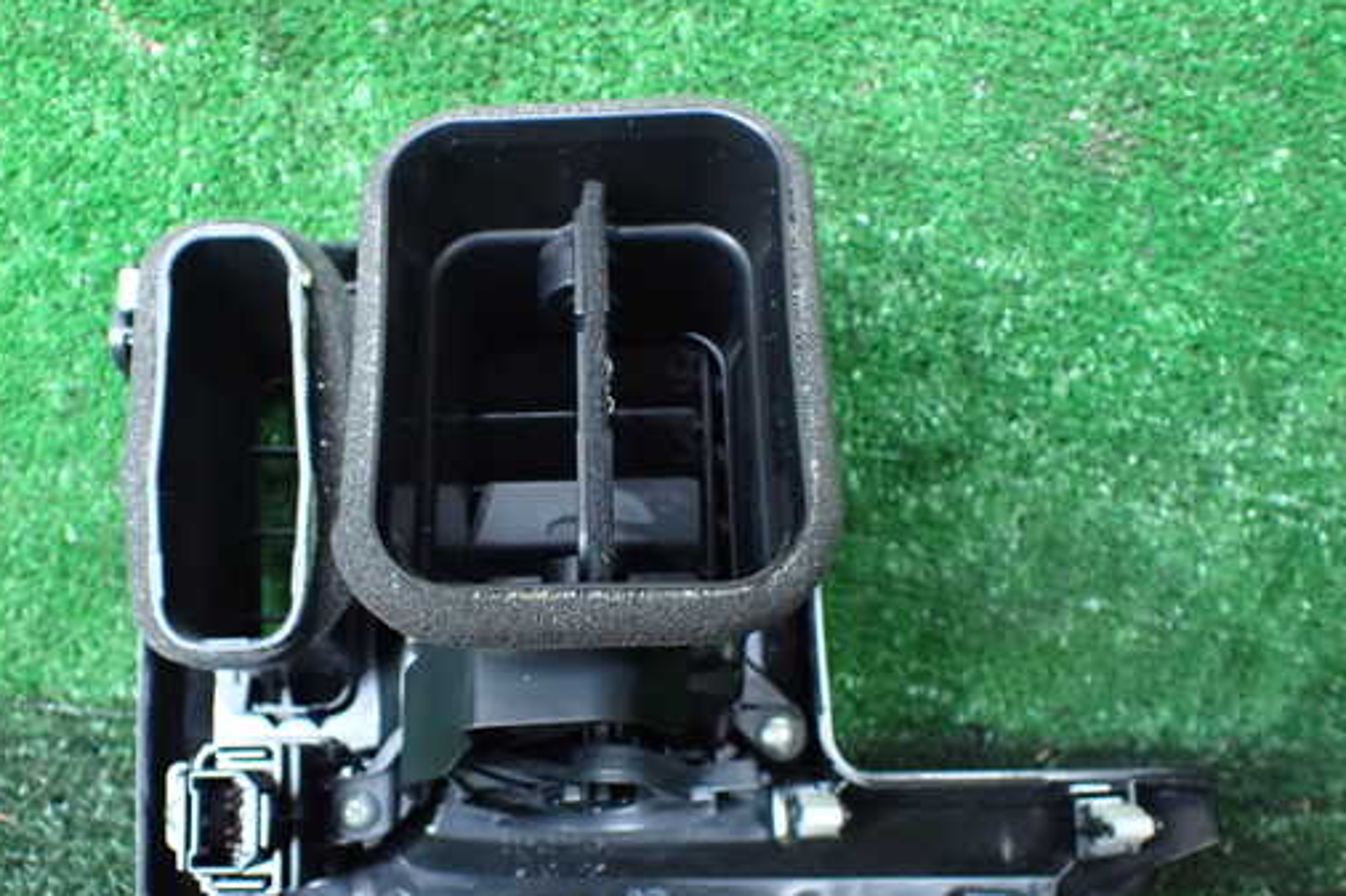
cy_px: 526
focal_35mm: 37
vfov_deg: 35.8
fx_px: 1383
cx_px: 591
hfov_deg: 51.8
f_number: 2.3
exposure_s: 1/30
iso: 1250
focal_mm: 5.4
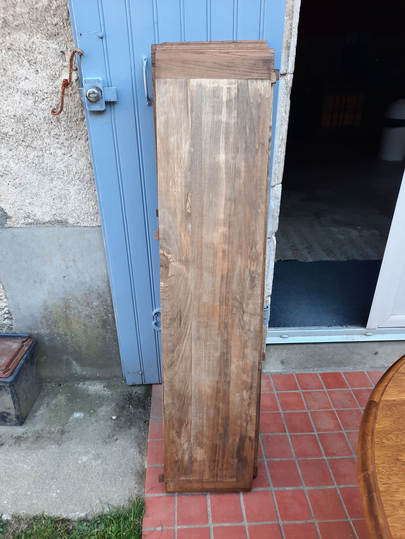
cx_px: 202
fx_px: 390
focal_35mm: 25
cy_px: 270
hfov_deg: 54.9
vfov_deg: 69.4
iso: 50
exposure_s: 1/50
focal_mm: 4.6
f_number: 2
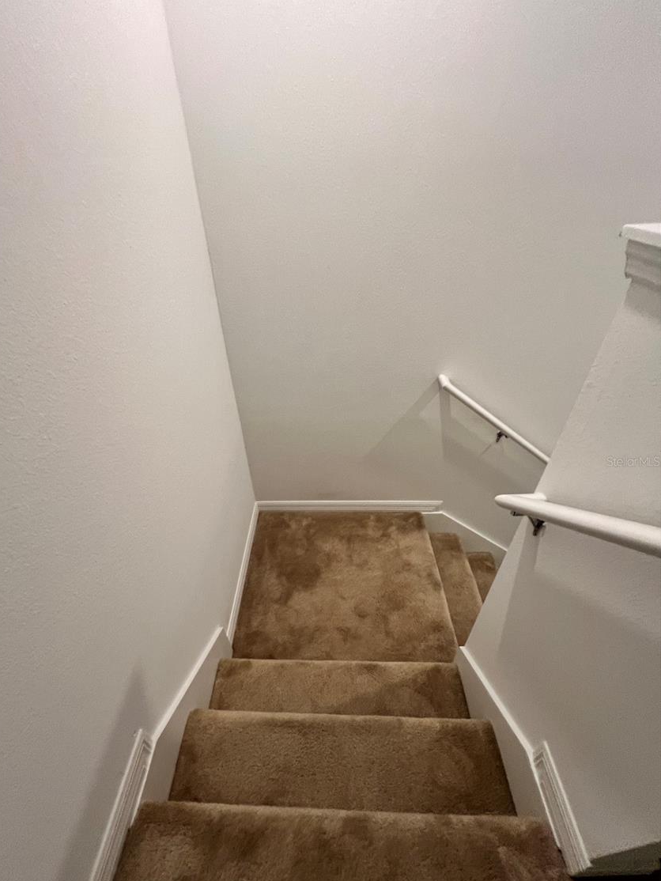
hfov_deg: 85.6
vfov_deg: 102.0
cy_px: 461
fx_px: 356
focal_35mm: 14
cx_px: 307
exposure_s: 1/60
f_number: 1.8
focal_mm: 1.57
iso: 200
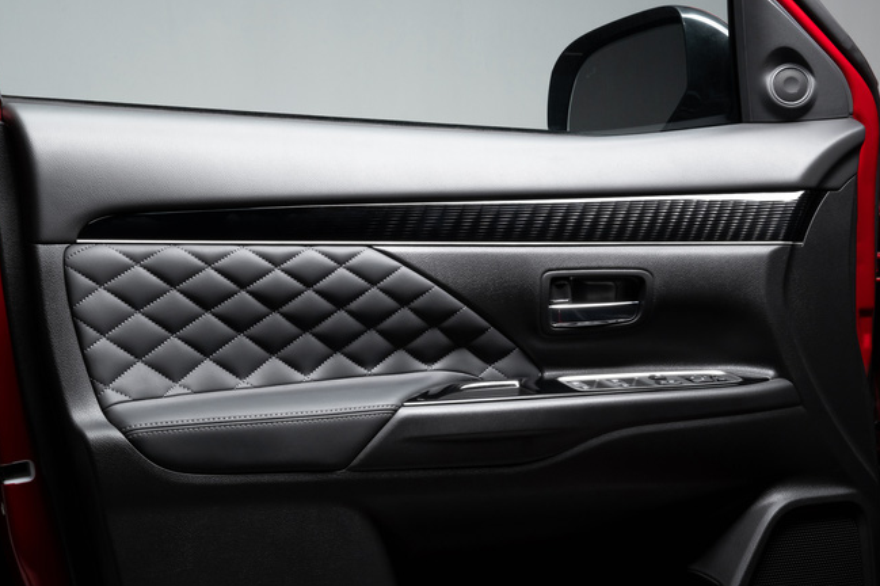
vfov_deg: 23.4
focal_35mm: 58
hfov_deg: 34.5
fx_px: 1417
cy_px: 296
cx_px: 441
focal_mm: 38
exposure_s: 1/20
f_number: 13
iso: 400
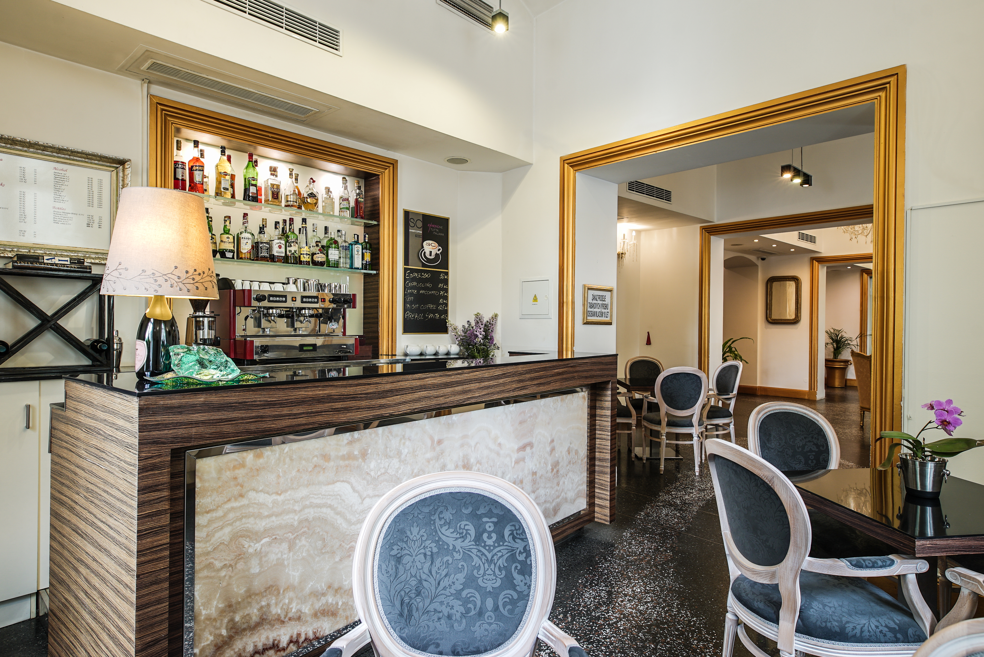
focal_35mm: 20
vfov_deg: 62.0
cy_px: 328
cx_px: 492
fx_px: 547
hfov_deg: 83.9
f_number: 7.1
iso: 50
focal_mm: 20
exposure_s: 1.3
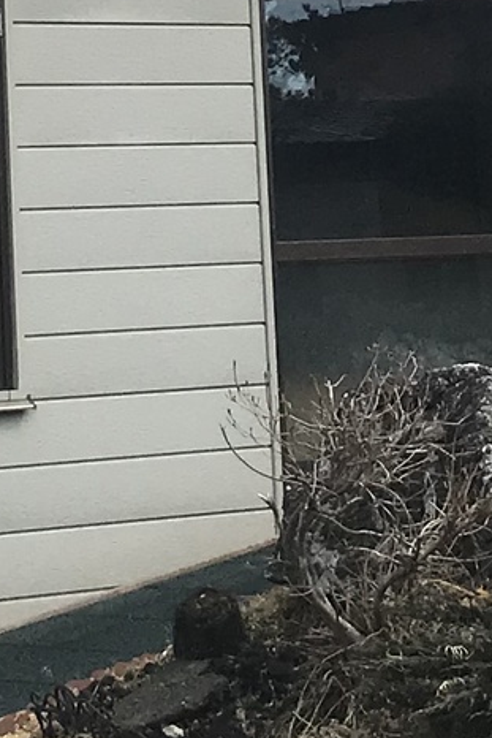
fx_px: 3277
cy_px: -182
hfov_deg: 8.6
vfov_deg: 12.5
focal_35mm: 160
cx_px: 340
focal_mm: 3.99
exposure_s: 1/3195
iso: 20
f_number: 1.8
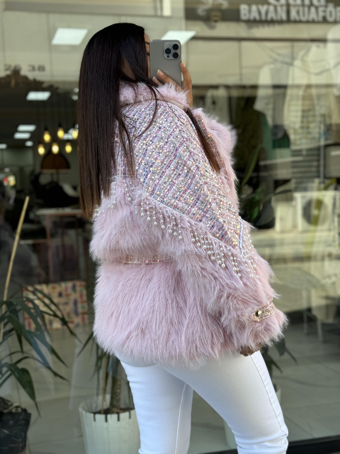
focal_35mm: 48
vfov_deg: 39.7
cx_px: 170
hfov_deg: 30.3
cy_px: 227
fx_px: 629
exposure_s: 1/394
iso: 64
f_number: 1.78
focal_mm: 6.76
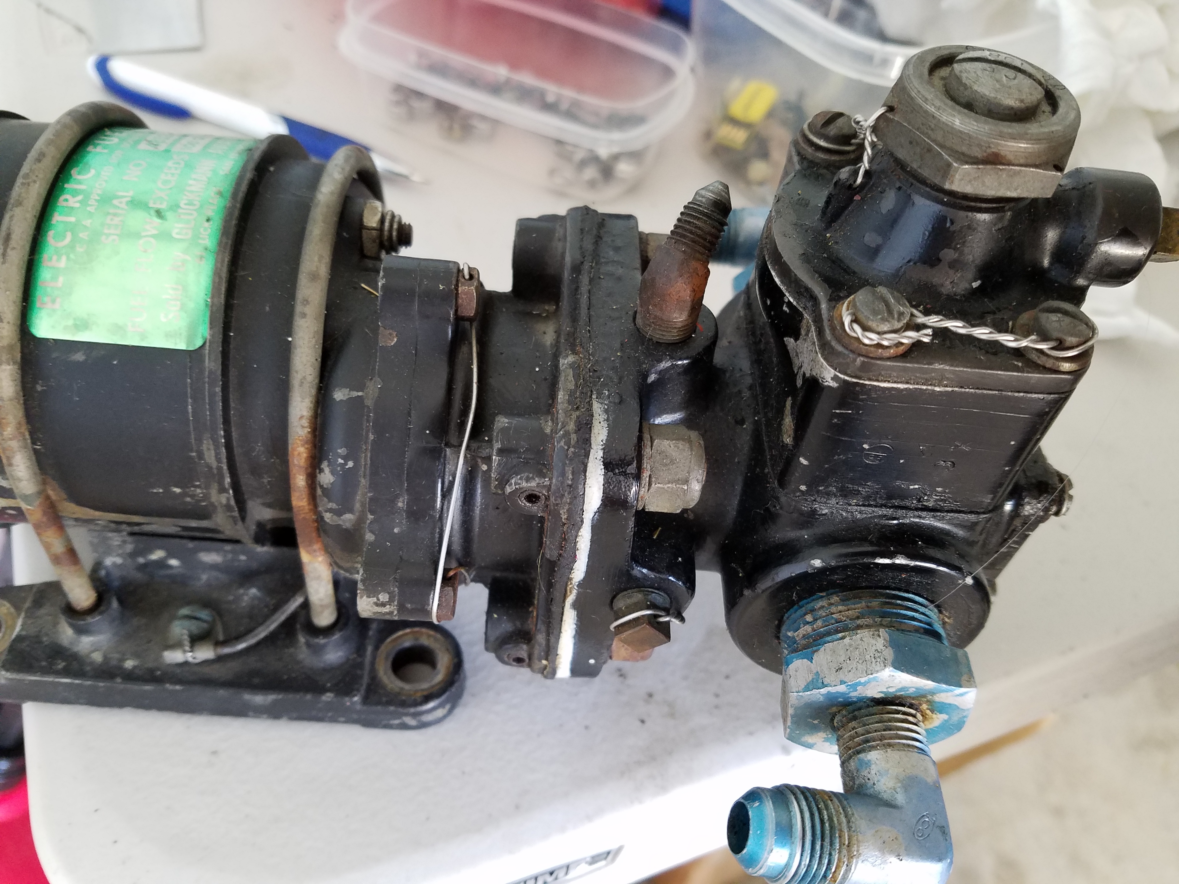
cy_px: 442
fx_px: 886
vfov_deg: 53.1
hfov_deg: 67.3
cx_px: 590
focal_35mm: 26
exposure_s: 1/24
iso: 160
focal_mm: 4.2
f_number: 1.7
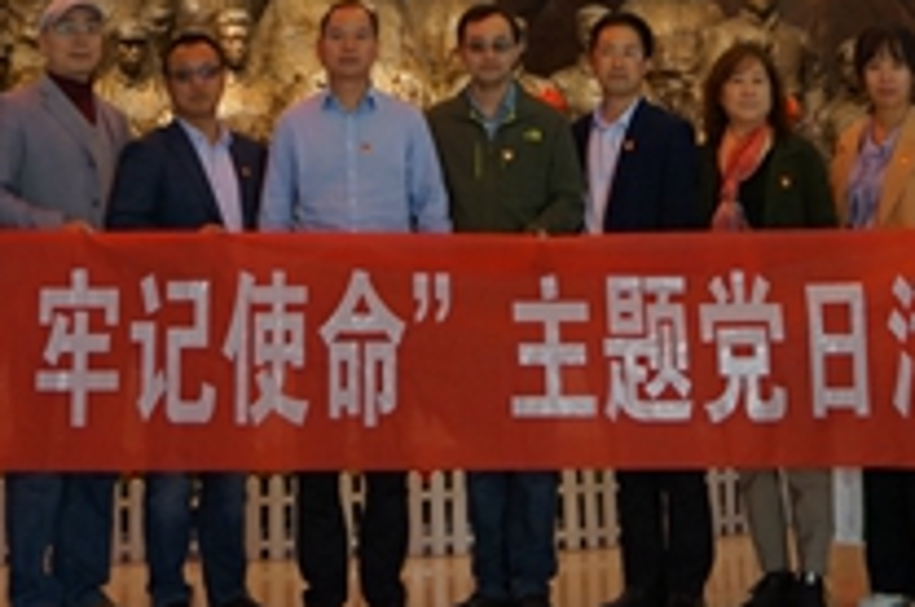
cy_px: -180
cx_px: 330
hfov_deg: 25.9
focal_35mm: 78
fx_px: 1979
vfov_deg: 16.5
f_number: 4
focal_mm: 27
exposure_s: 1/160
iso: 1250
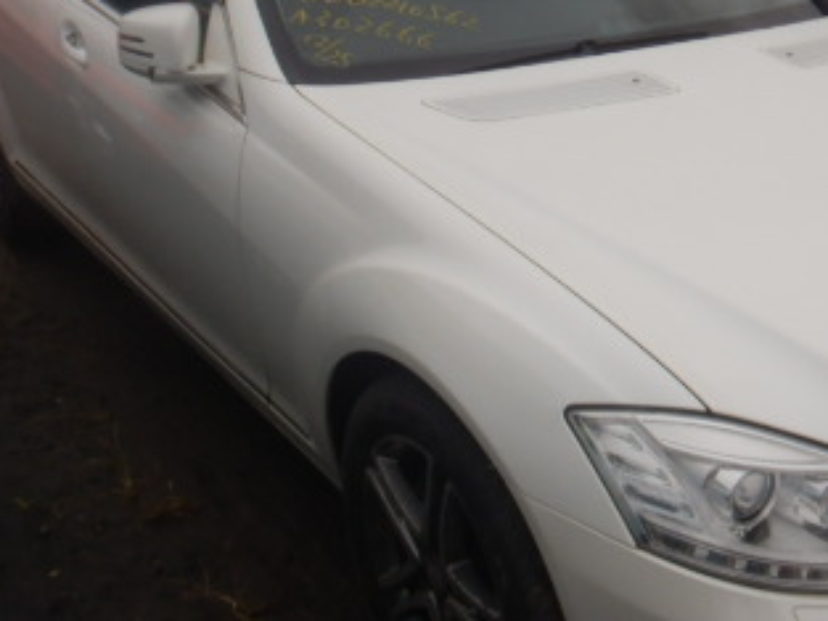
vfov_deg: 29.7
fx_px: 1173
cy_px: 328
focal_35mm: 49
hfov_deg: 38.0
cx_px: 611
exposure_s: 1/400
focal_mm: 4.3
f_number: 2.8
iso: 125
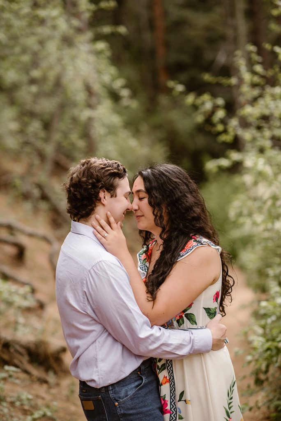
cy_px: 210
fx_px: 994
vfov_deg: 23.9
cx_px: 140
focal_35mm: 85
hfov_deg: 16.1
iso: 200
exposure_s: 1/1000
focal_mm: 85
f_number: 2.2
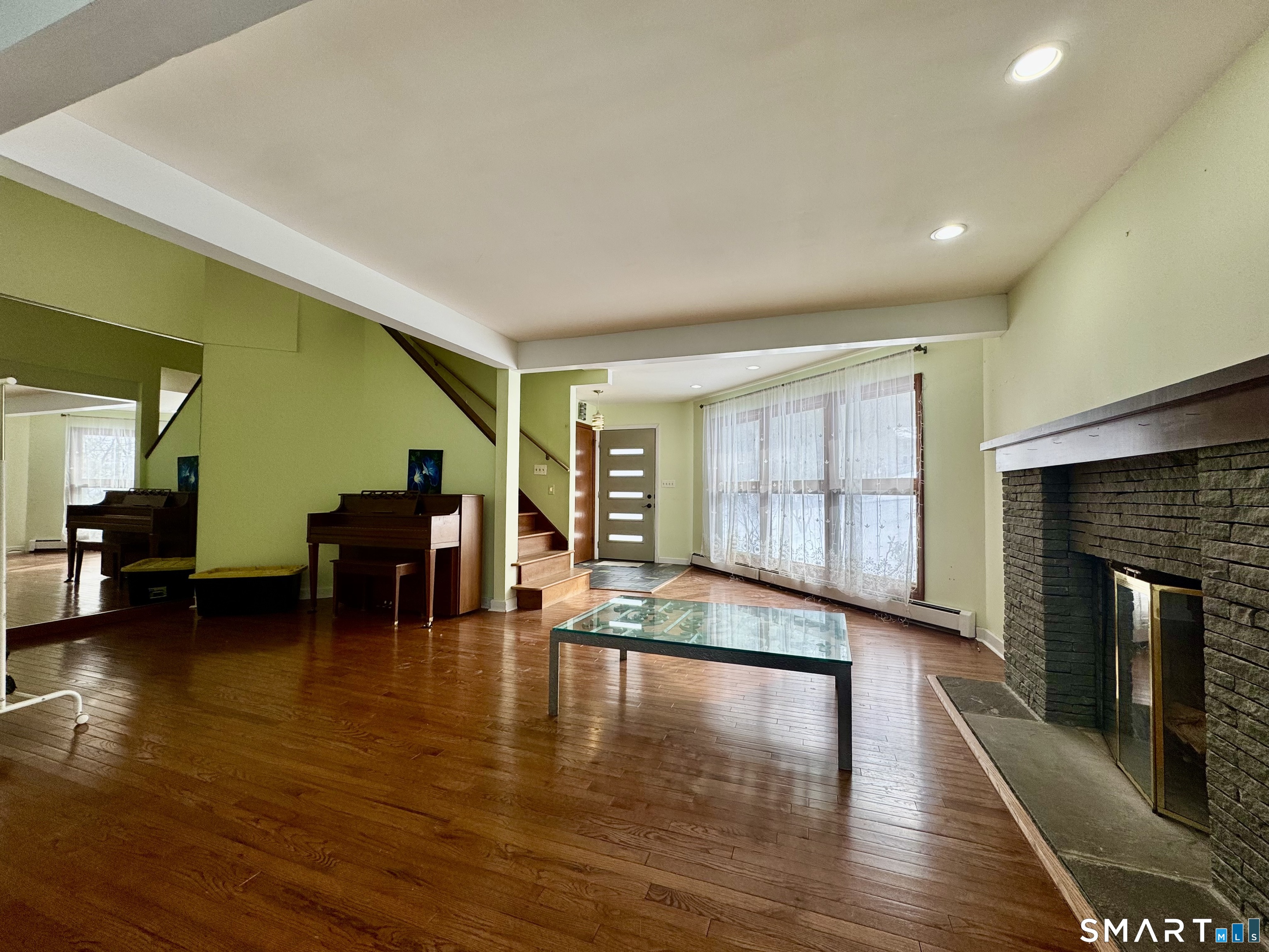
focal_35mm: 14
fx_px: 513
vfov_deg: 85.7
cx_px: 634
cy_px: 476
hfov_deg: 102.1
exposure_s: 1/120
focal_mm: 2.22
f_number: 2.2
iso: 50
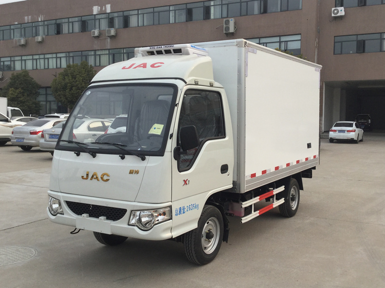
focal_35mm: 31
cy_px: 144
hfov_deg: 58.4
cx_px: 192
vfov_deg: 45.4
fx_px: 345
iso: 25
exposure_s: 1/806
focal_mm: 3.3
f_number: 2.4
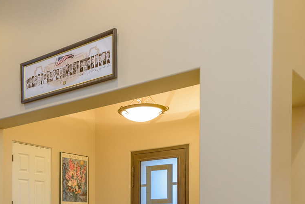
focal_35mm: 46
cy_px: 228
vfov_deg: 26.7
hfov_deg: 40.7
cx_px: 54
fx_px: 390
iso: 400
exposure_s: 1/4
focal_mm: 17
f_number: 8
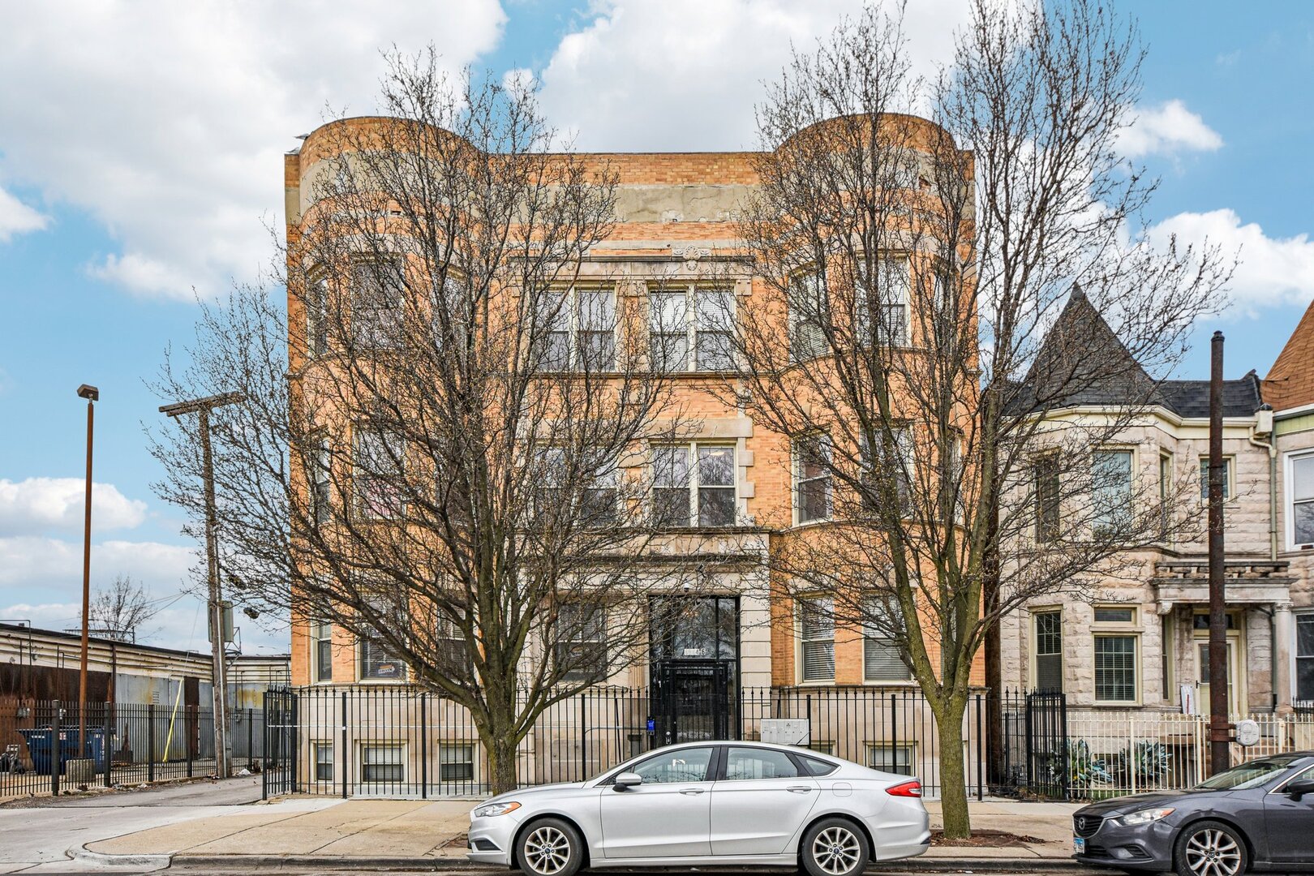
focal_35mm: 27
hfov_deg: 67.4
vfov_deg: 47.9
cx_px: 657
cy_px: 438
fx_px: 985
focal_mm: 18
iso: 400
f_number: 8
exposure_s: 1/640
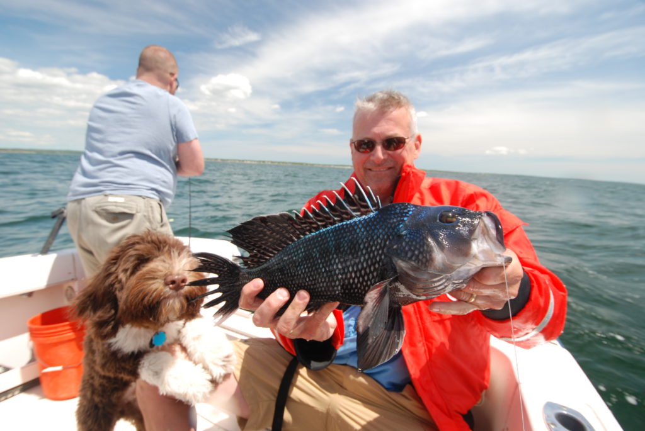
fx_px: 269
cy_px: 216
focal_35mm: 15
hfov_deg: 100.3
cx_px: 322
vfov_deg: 77.5
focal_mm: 10
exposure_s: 1/125
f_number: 5.6
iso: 200
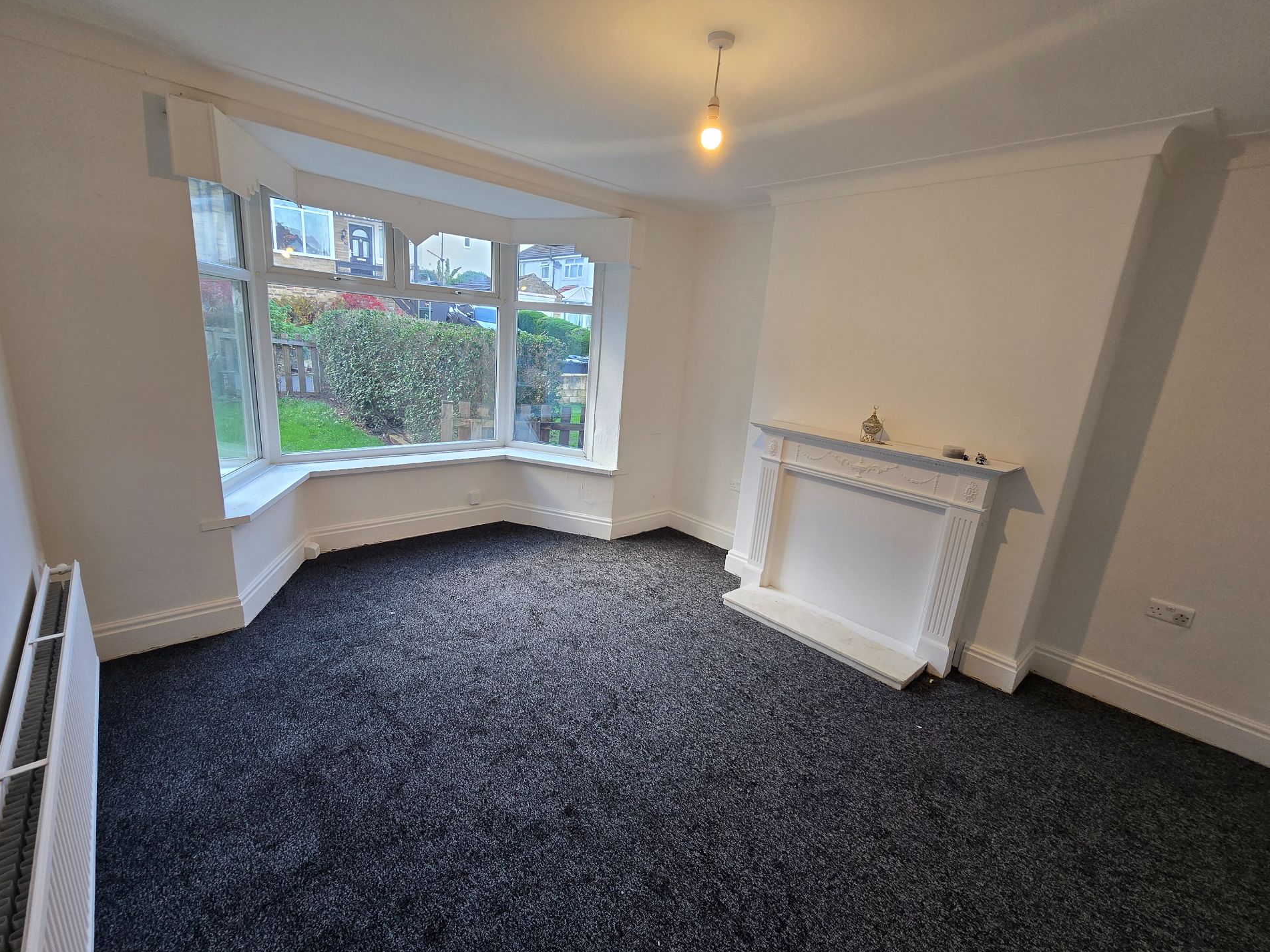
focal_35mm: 14
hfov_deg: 102.0
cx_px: 618
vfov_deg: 85.7
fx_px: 514
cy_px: 478
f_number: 2.2
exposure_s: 1/50
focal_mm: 2.2
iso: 125
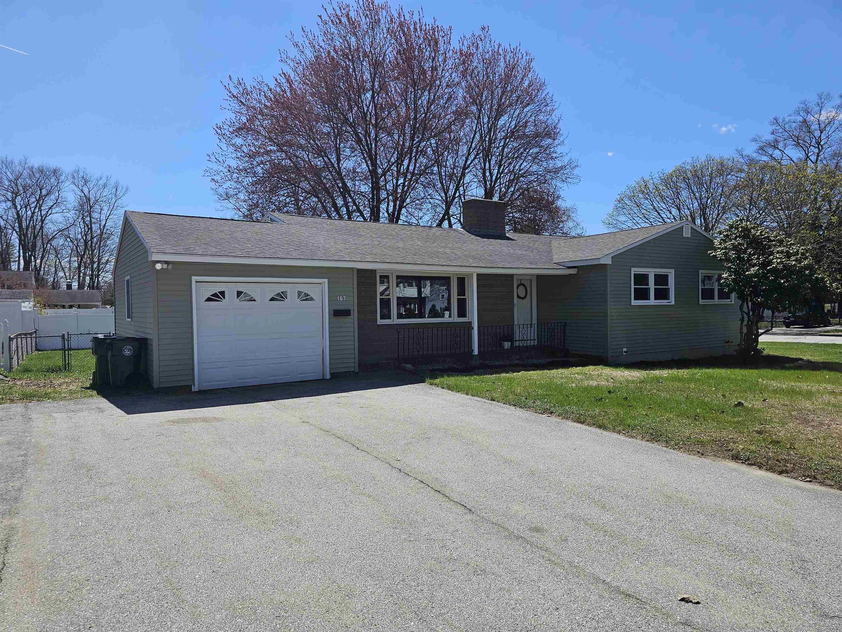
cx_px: 421
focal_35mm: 23
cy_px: 316
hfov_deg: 73.9
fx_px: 559
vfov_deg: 58.9
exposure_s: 1/1055
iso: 10
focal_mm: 6.3
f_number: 1.7
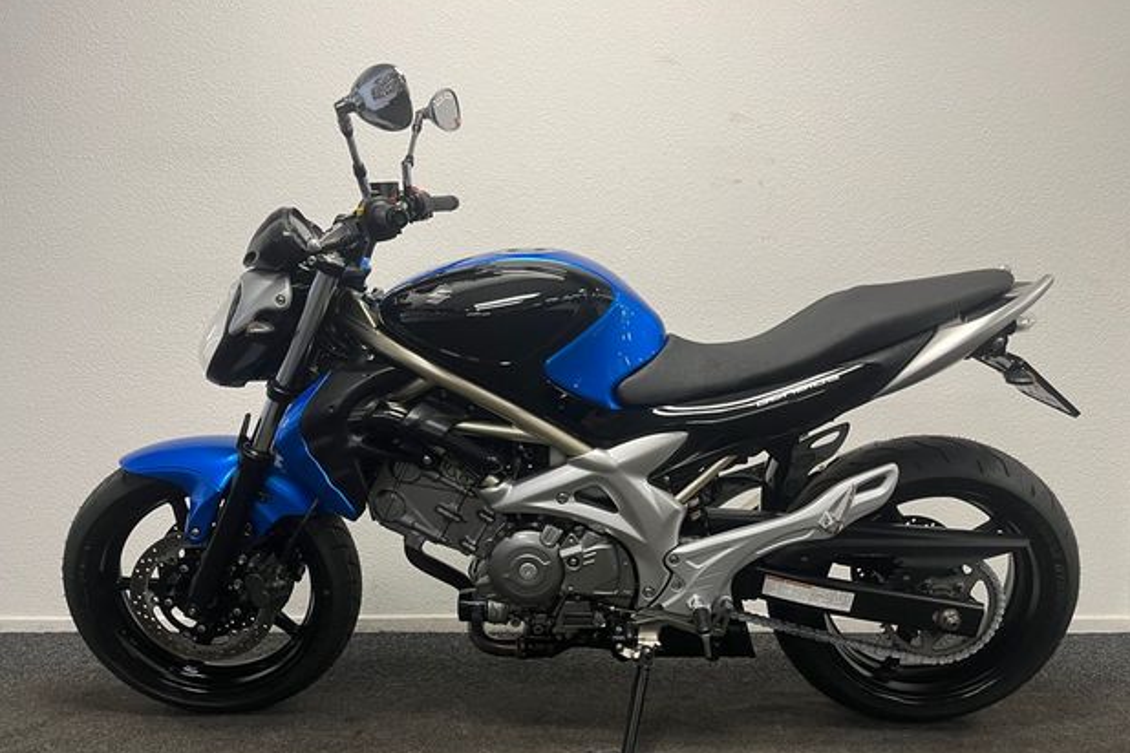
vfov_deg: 46.3
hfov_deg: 65.5
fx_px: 879
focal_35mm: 28
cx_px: 581
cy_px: 419
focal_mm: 5.1
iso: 64
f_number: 1.6
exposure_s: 1/50
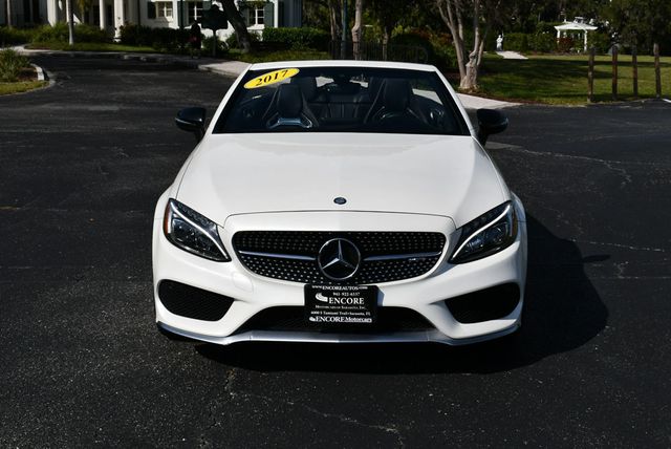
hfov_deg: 36.8
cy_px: 224
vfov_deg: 25.1
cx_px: 336
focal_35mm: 54
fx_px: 1007
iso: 100
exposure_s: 1/500
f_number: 11
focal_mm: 27
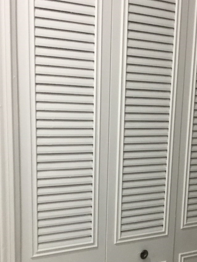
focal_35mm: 56
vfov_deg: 33.6
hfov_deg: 26.0
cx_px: 124
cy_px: 197
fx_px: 425
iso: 160
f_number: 2.4
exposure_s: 1/30
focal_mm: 3.3
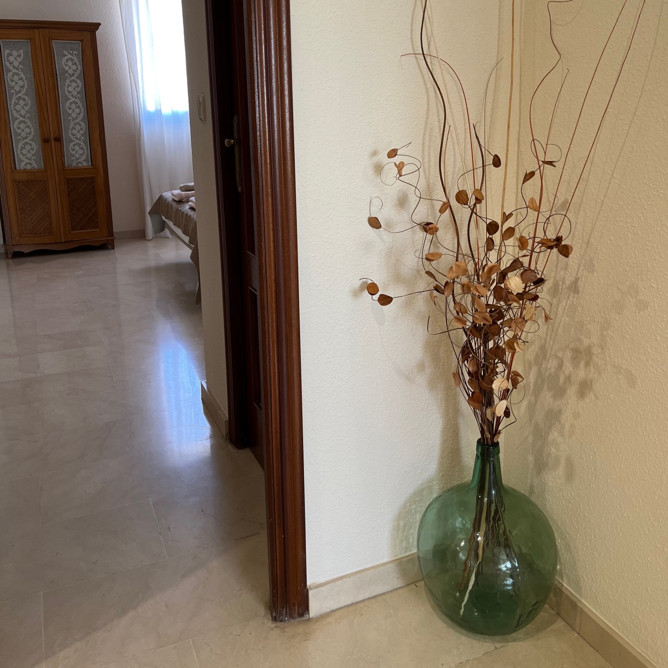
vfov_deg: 51.9
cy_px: 243
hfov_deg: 52.5
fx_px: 677
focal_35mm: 31
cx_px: 331
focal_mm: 5.1
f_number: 1.6
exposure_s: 1/50
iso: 80
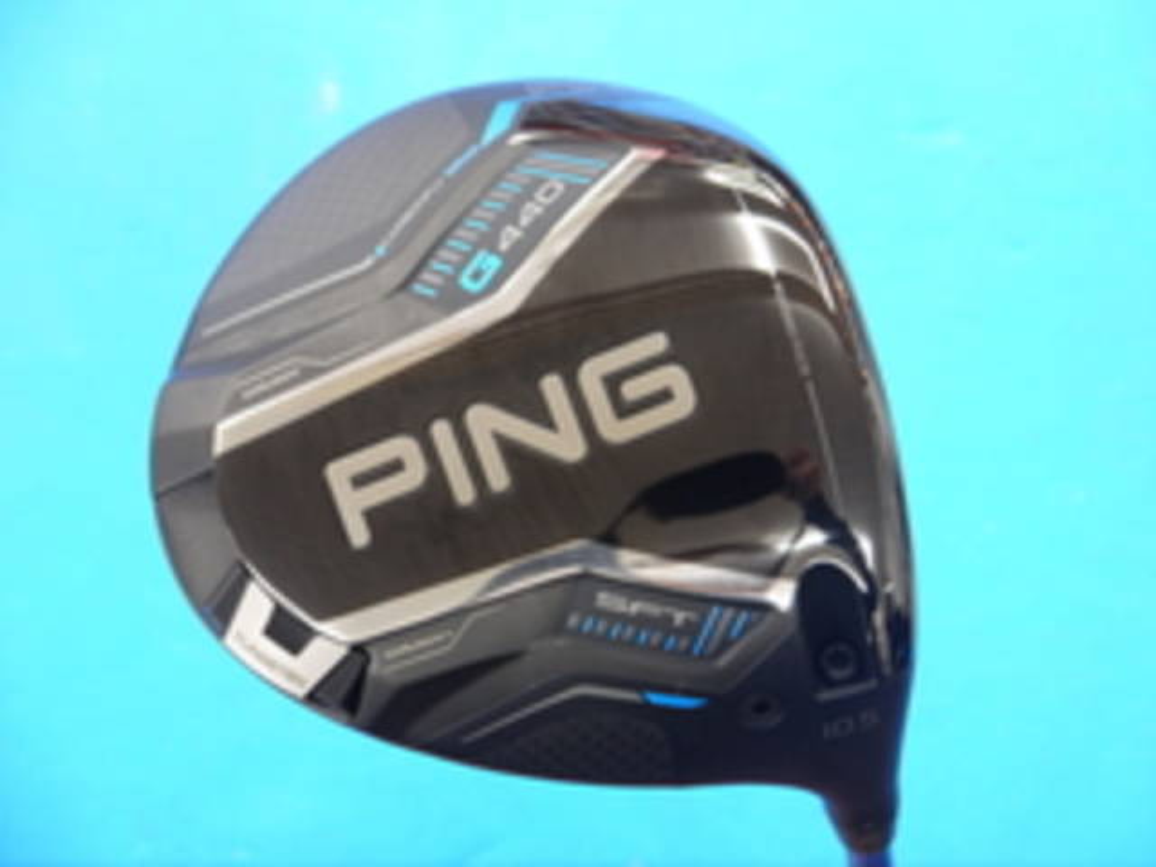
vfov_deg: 17.6
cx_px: 578
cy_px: 434
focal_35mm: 84
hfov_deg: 23.3
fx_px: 2805
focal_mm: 42
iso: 800
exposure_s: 1/40
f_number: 5.6
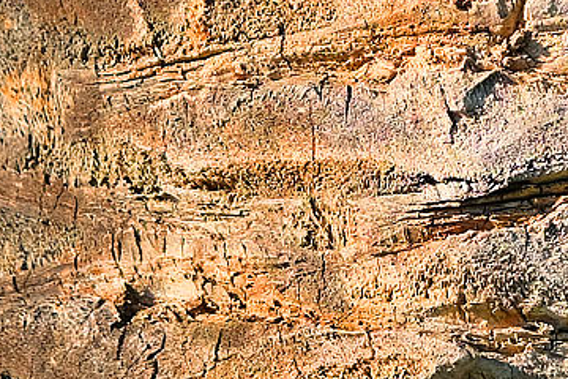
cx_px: 407
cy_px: -291
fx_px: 9466
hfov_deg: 3.4
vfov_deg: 2.3
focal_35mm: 600
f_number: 2.8
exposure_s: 1/1800
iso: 320
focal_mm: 80
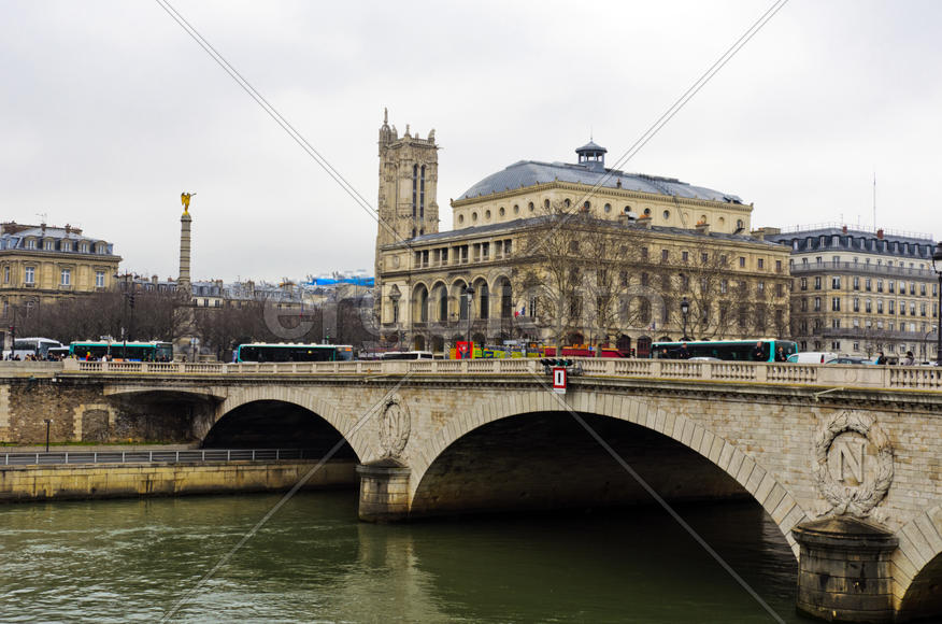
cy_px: 312
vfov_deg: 27.9
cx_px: 471
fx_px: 1253
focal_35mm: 48
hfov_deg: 41.2
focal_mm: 32
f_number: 3.5
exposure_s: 1/500
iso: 250
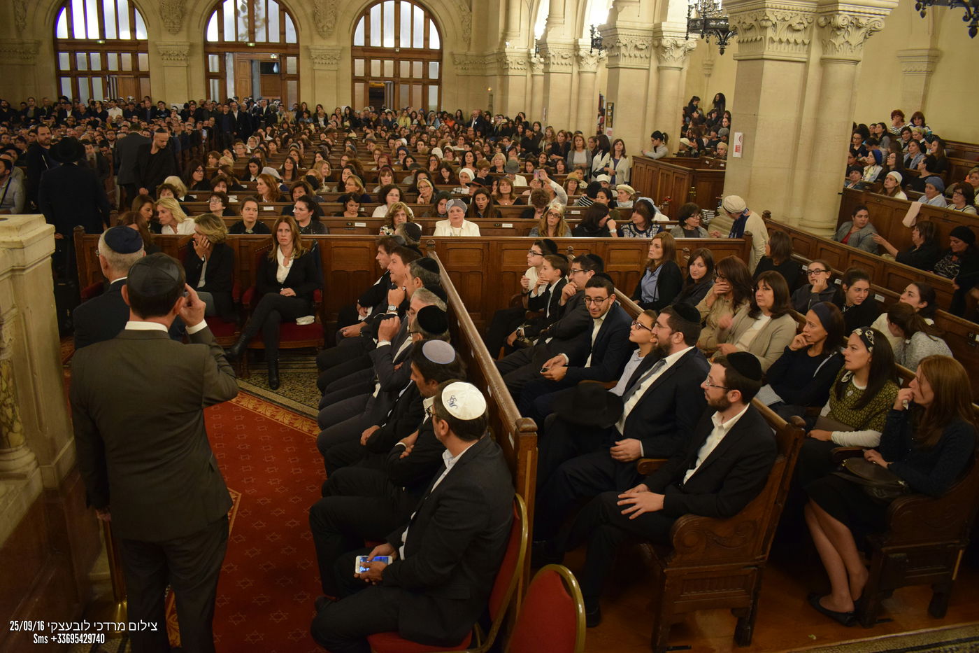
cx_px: 490
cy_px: 326
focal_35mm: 27
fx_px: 734
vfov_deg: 47.9
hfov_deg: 67.4
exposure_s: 1/30
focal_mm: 18
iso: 1800
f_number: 3.5
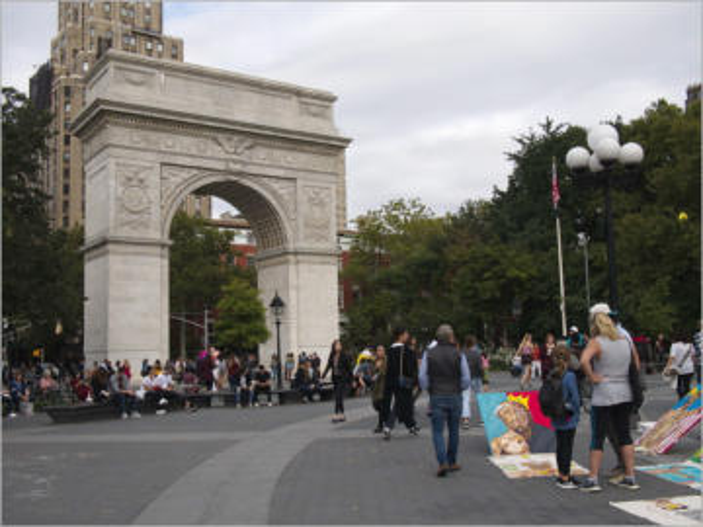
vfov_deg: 39.7
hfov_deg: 51.4
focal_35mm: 36
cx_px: 352
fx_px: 731
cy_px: 264
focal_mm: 18
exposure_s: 1/320
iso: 200
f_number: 7.1
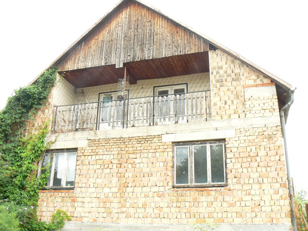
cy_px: 116
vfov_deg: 39.7
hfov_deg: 51.4
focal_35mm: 36
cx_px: 154
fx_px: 320
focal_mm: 6
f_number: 8
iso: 100
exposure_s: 1/15
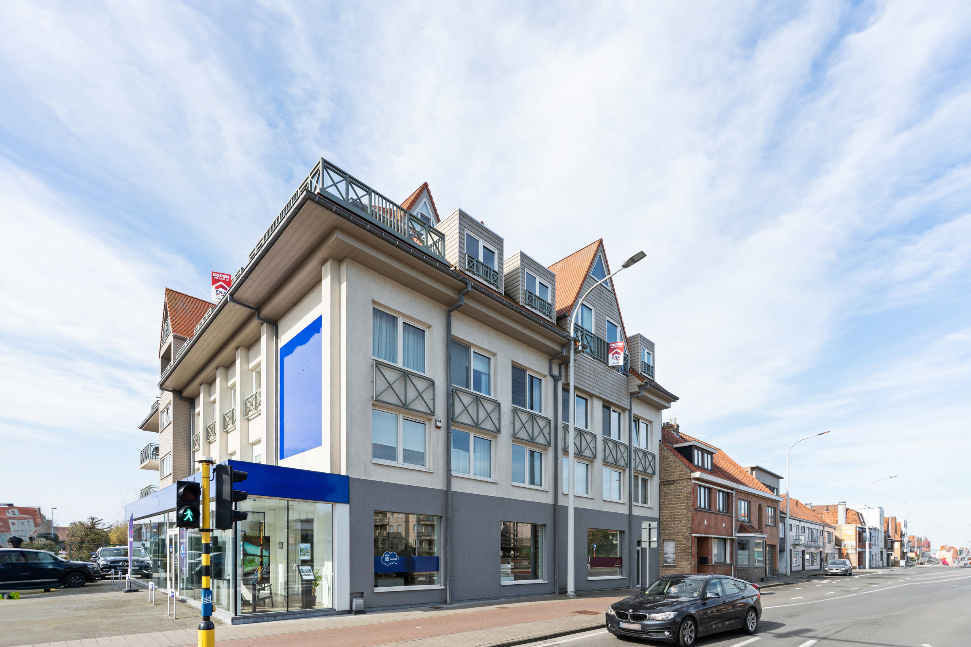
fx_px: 512
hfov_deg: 86.9
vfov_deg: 64.6
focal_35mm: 19
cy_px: 324
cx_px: 486
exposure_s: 1/160
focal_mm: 19
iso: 200
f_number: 11
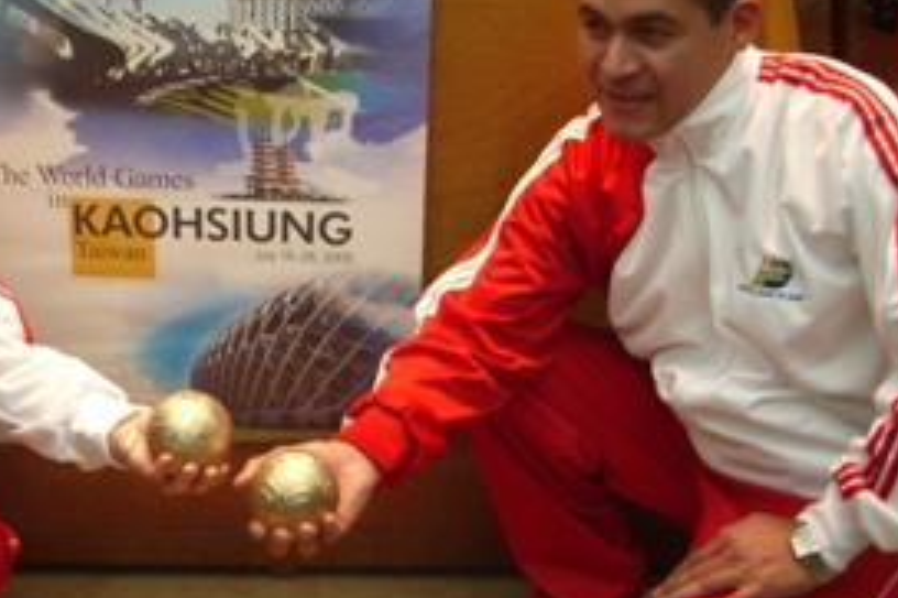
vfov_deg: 22.6
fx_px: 1496
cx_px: 234
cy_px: 301
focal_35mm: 60
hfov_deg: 32.8
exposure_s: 1/4
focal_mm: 5.8
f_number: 2.6
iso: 200
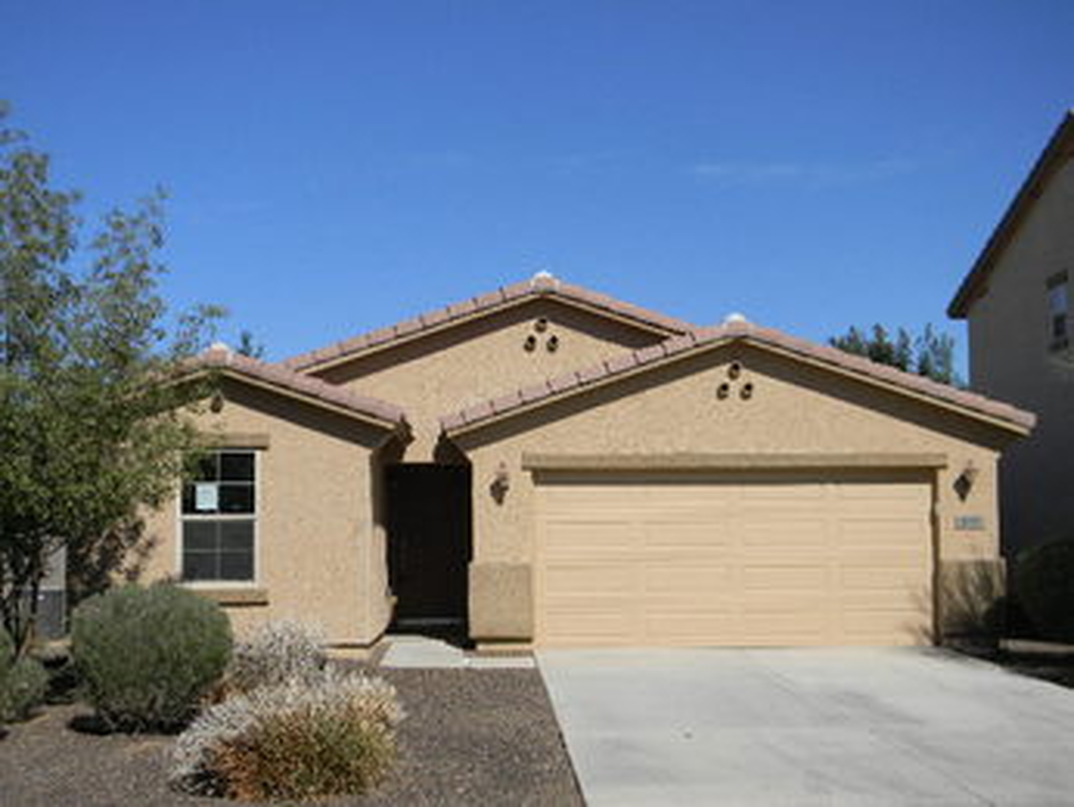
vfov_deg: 30.9
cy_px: 404
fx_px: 1459
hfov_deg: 40.4
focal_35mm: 47
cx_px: 537
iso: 80
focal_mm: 8.6
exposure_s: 1/350
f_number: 7.8
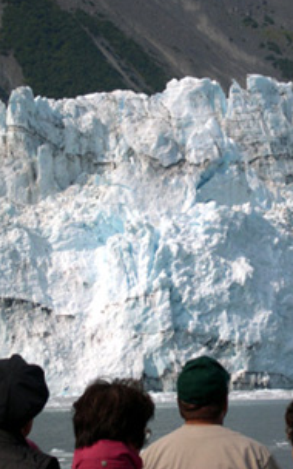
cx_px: 197
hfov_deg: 7.3
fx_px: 2287
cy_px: 213
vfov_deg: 11.7
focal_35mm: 179
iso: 100
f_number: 13.4
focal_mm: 24
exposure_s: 1/164
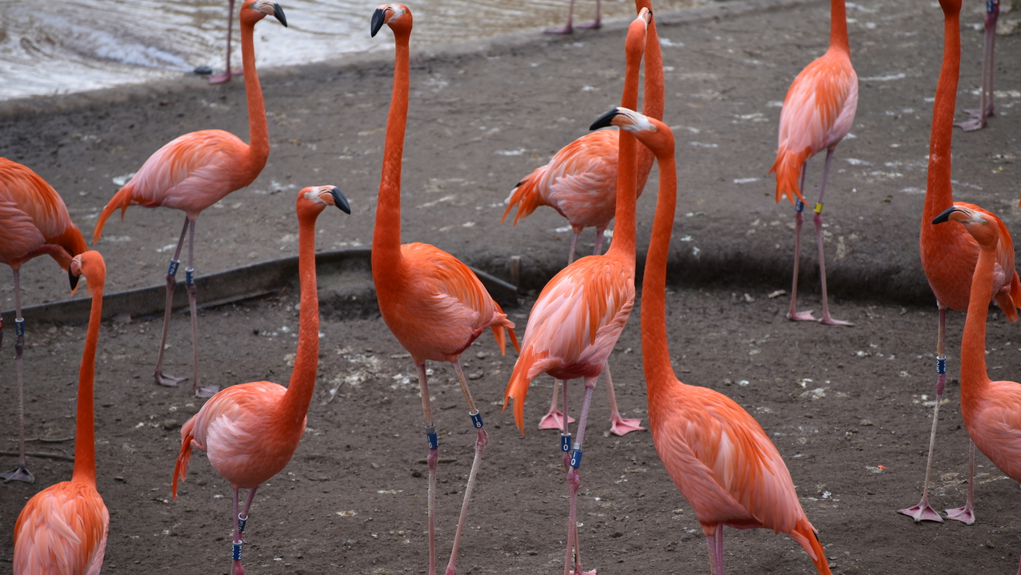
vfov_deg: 5.9
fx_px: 5550
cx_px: 510
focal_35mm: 205
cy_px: 316
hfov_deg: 10.5
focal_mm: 195
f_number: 5.3
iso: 180
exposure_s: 1/400
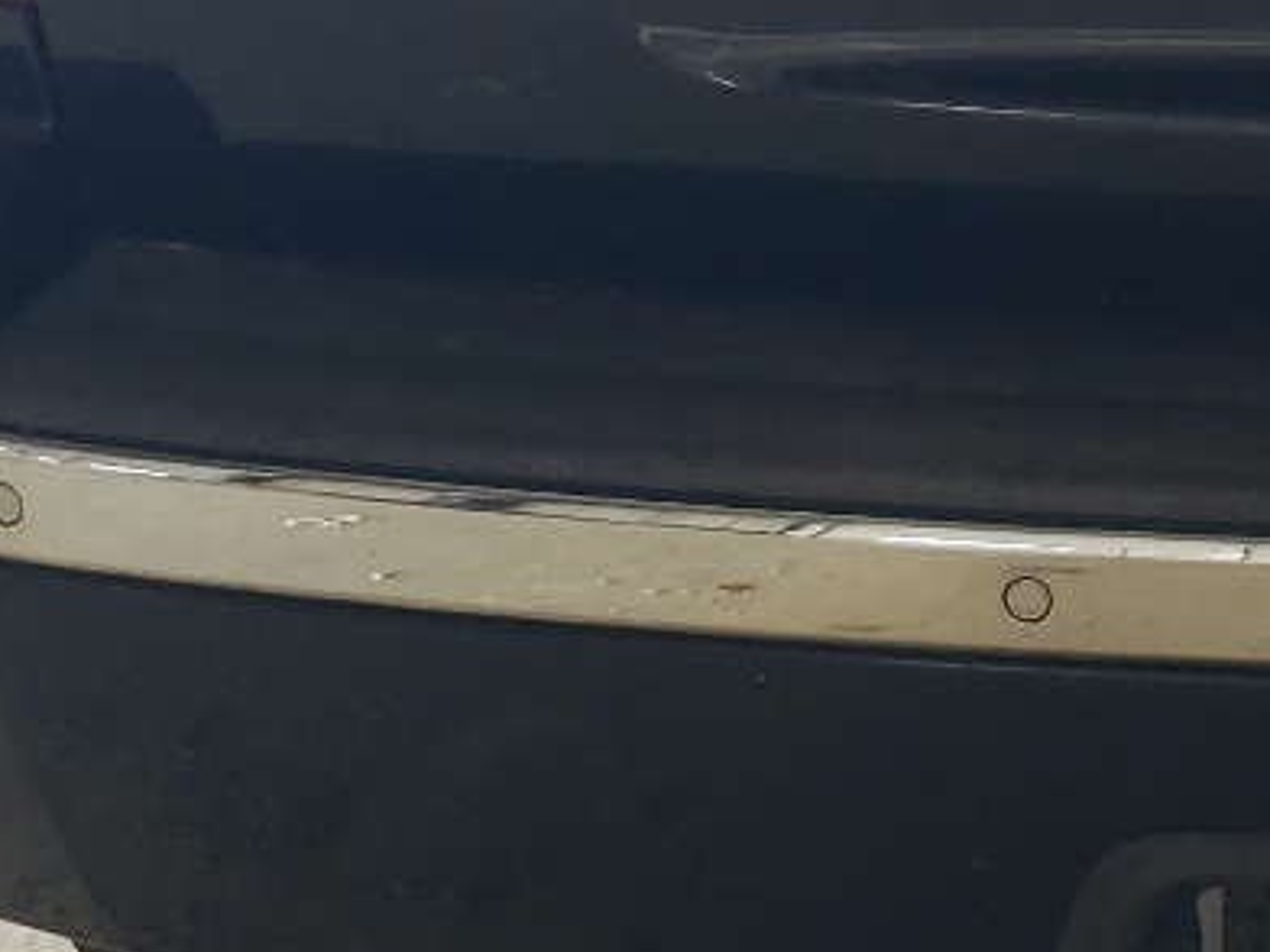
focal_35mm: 106
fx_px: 3889
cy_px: -499
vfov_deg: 13.2
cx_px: 1698
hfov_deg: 17.3
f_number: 1.5
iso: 50
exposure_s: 1/130
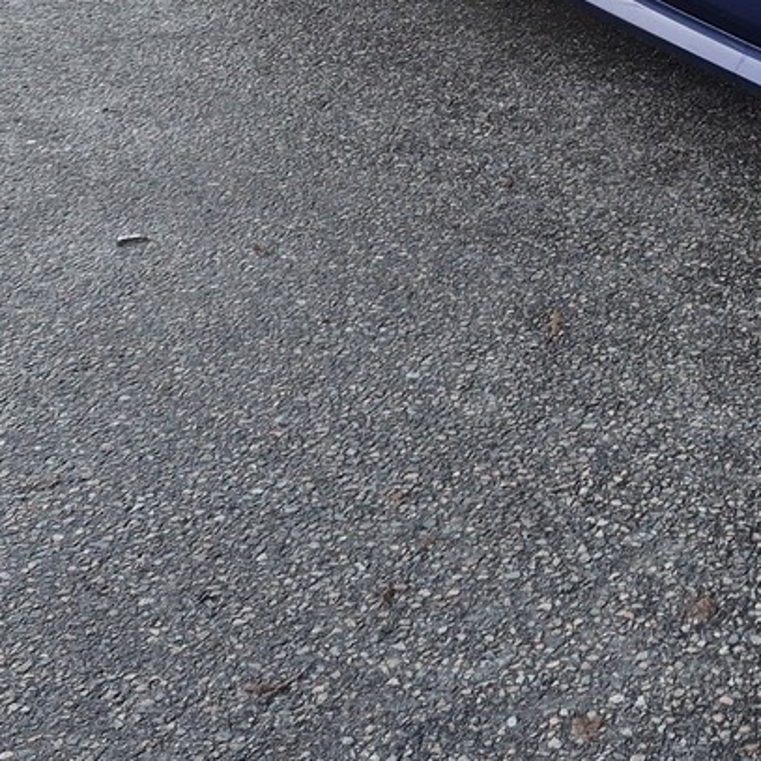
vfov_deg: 22.3
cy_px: -125
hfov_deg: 21.6
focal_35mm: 72
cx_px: 1002
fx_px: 1791
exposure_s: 1/930
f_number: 1.8
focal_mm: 5.4
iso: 80
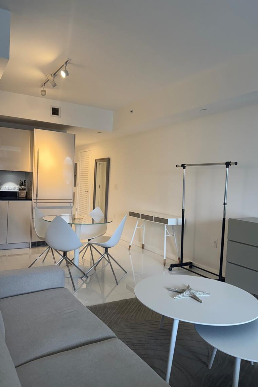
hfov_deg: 49.5
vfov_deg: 69.4
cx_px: 115
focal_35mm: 26
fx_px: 279
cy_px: 188
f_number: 1.78
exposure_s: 1/120
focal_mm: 6.76
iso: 200
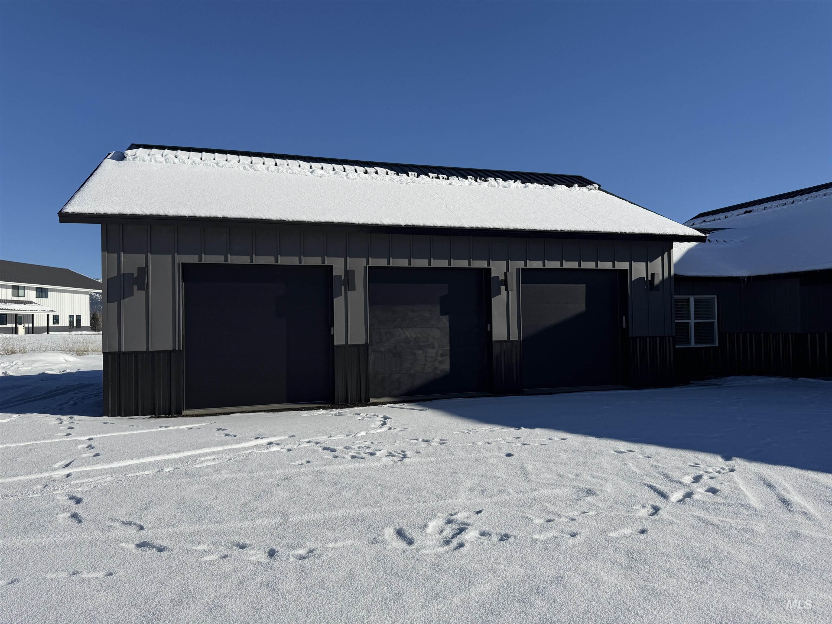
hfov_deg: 71.6
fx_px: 577
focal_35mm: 24
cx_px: 416
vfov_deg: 56.8
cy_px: 312
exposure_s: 1/14286
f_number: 1.78
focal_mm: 6.76
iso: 50
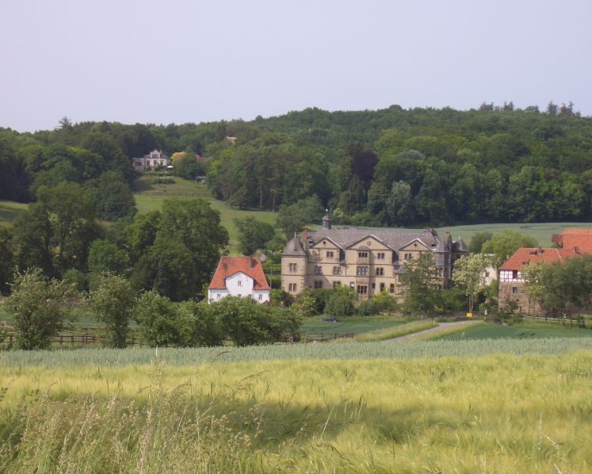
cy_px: 237
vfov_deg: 16.7
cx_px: 315
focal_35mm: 92
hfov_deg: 20.8
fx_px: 1612
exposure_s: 1/160
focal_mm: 14.6
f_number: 7
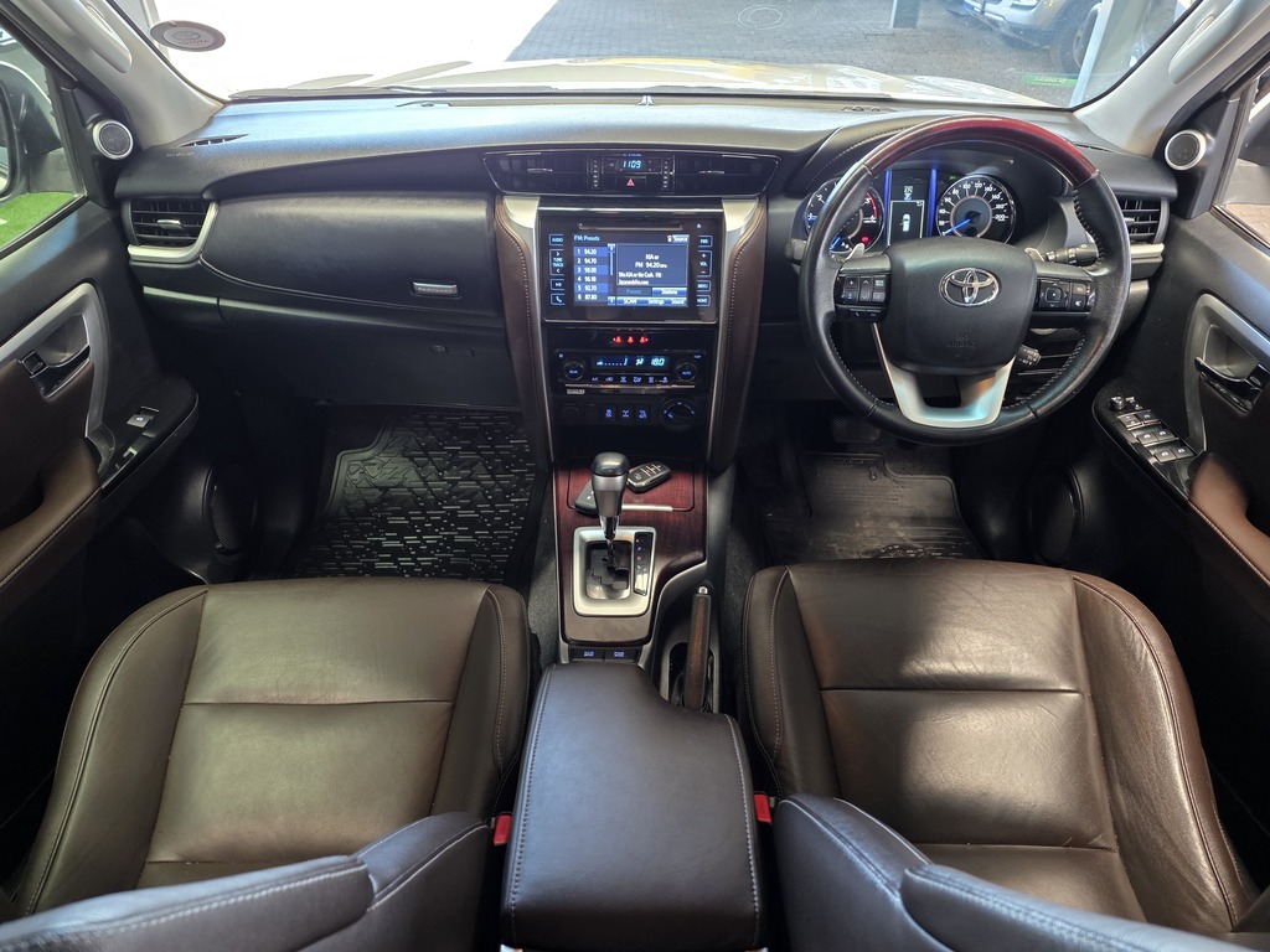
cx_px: 635
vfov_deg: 58.9
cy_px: 476
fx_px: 844
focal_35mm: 23
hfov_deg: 73.9
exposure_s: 1/100
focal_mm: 6.25
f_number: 1.7
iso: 400
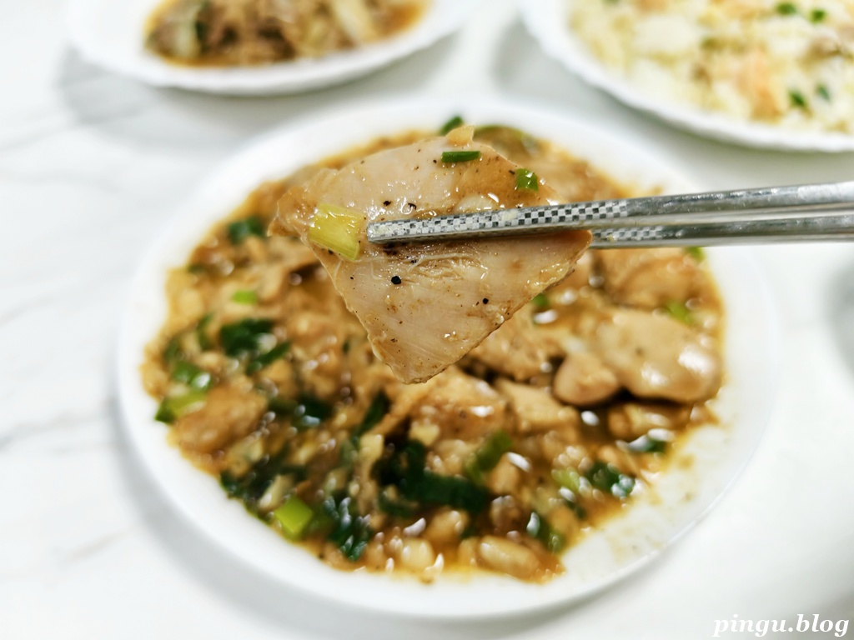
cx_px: 427
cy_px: 320
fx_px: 567
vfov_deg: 58.9
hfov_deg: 73.9
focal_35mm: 23
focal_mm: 6.54
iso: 123
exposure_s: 1/60
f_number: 1.57
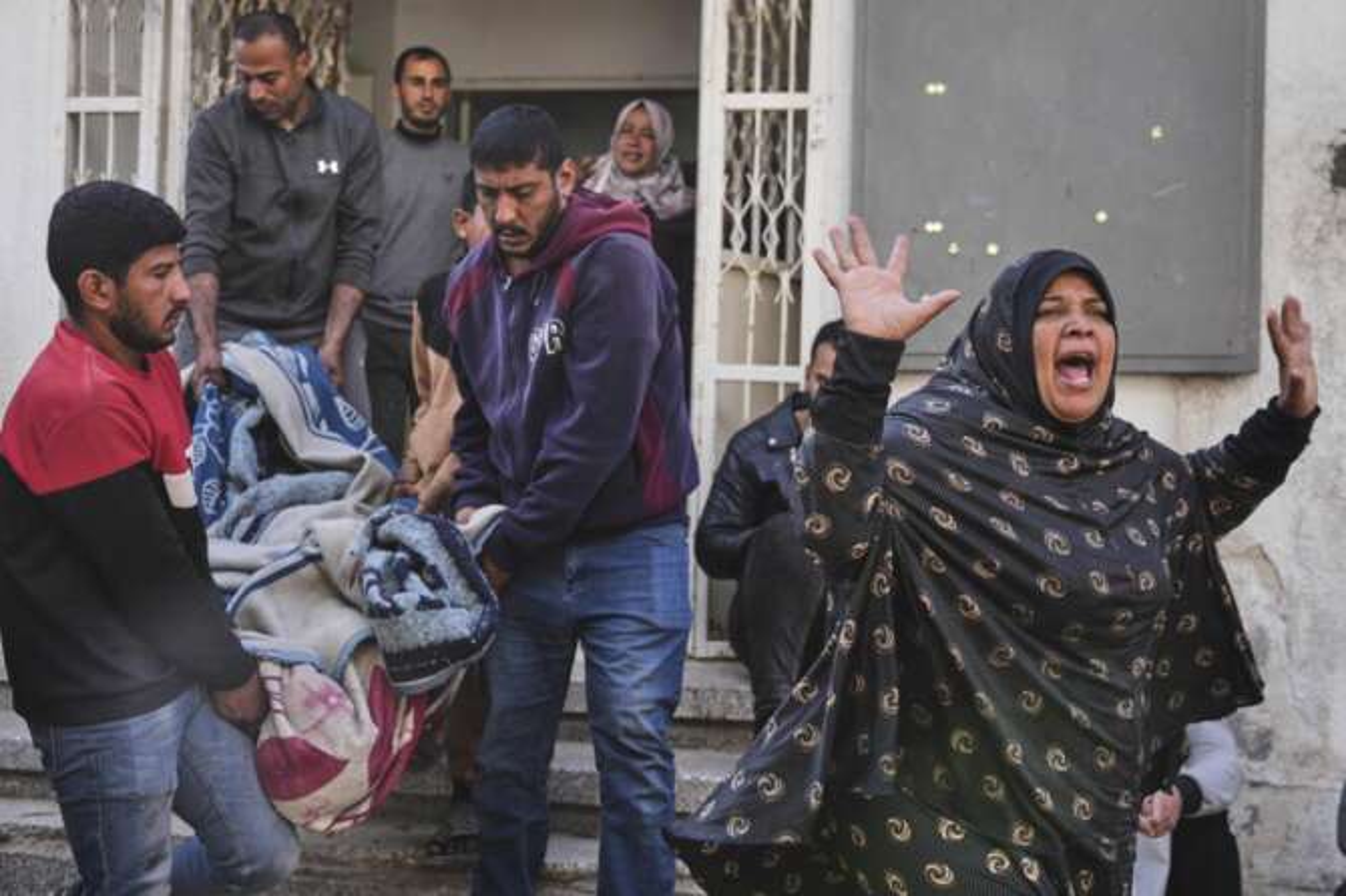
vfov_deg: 31.2
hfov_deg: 45.5
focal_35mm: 43
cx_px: 673
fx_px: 1607
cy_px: 448
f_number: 4
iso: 200
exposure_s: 1/500
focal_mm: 43
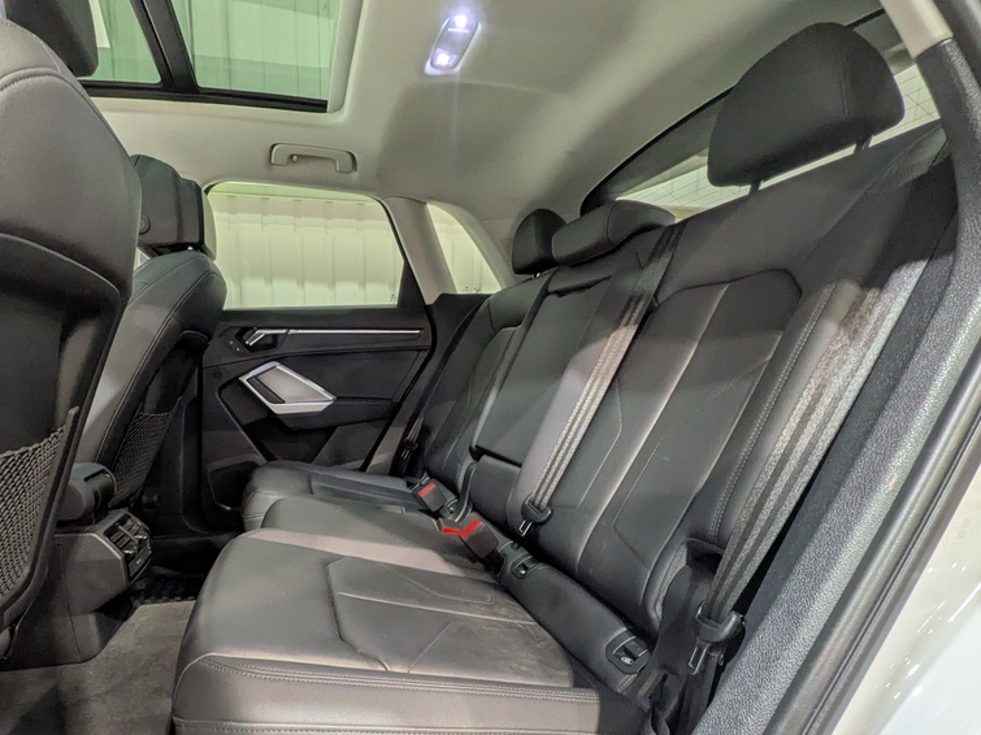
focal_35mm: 19
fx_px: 538
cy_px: 462
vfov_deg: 67.5
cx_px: 396
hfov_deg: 83.7
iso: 63
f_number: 2.2
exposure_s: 1/25
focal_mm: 1.83
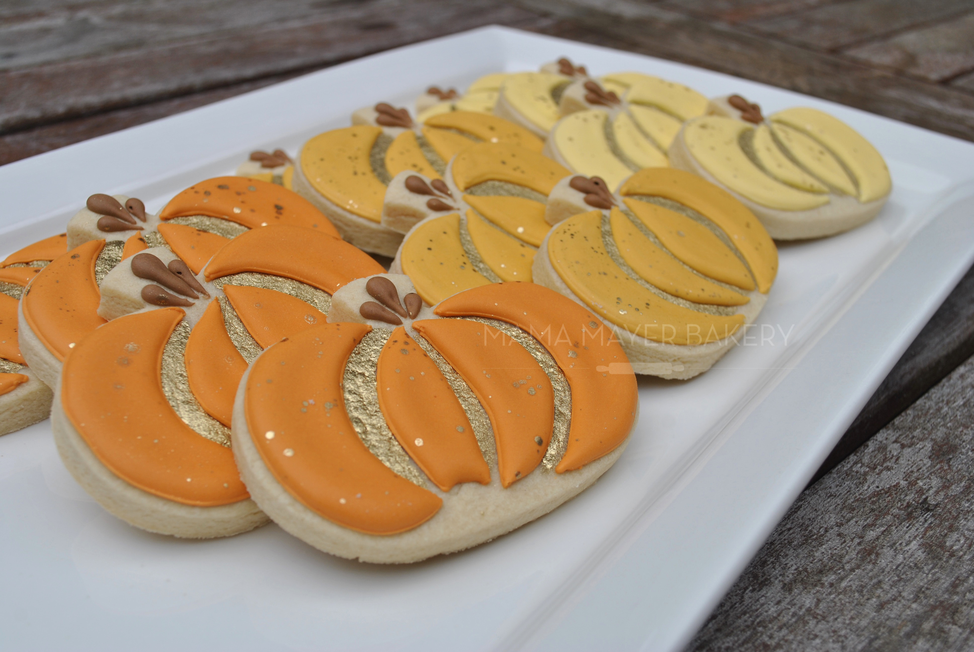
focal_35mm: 39
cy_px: 326
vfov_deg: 34.3
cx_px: 487
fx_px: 1056
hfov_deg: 49.5
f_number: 6.3
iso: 100
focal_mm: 26
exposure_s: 1/160
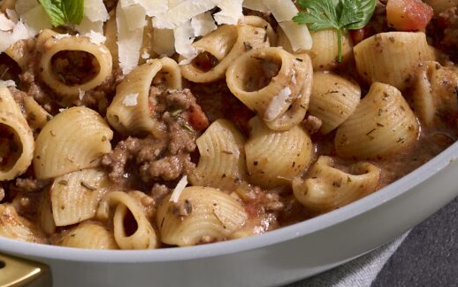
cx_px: 324
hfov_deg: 11.1
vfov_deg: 6.9
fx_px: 2360
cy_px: -56
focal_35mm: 189
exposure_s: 1/10
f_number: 5.6
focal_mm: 50
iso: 100
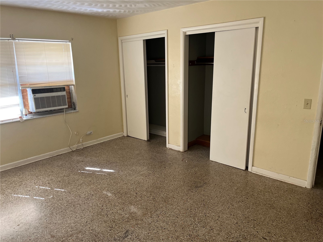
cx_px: 162
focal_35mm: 26
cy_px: 121
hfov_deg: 67.3
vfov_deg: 53.1
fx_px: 243
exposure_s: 1/121
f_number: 1.6
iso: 125
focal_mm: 5.1
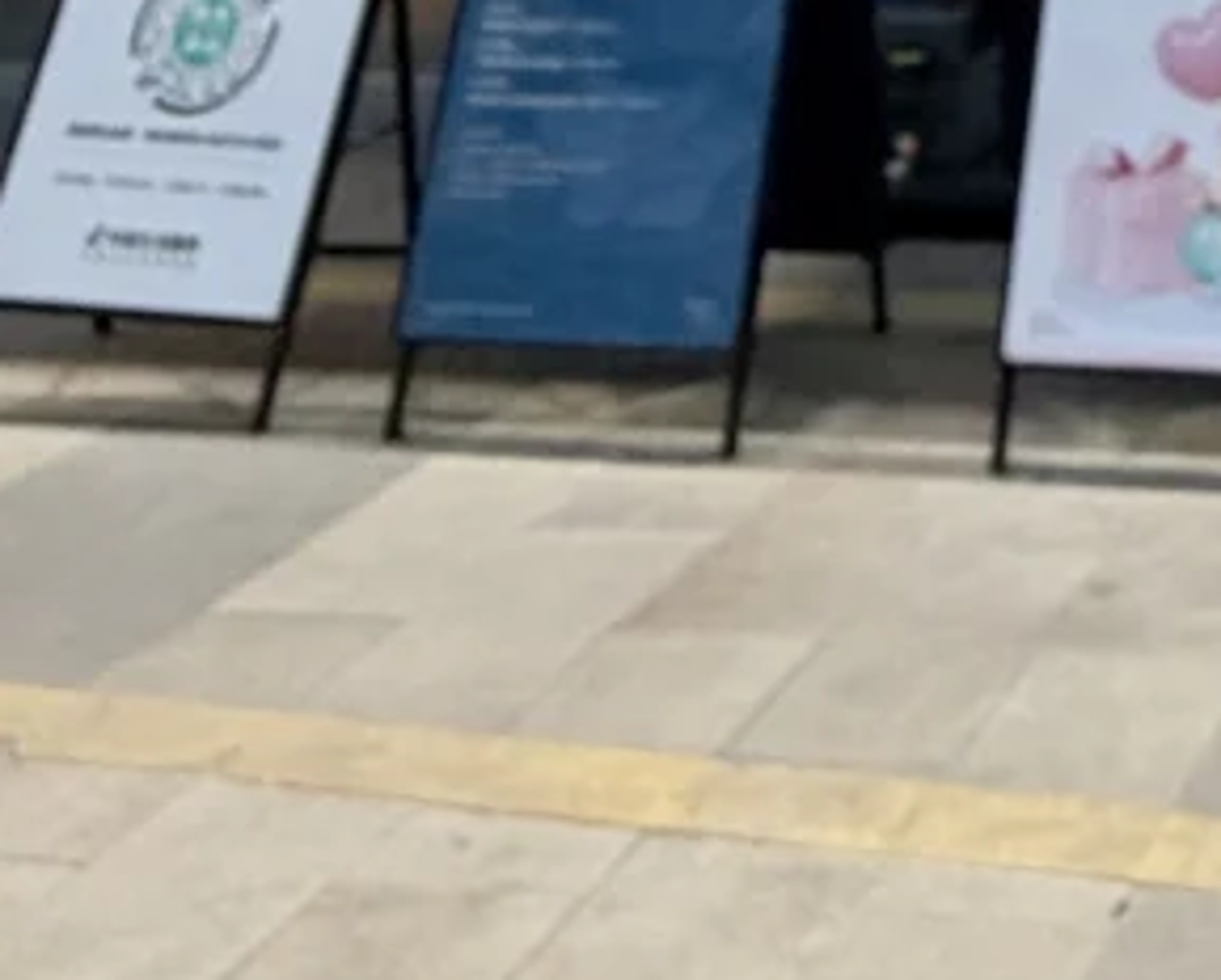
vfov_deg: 17.2
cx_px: 1665
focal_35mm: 68
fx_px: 2461
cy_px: -917
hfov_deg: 23.9
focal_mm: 2.22
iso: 160
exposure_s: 1/50
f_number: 2.2
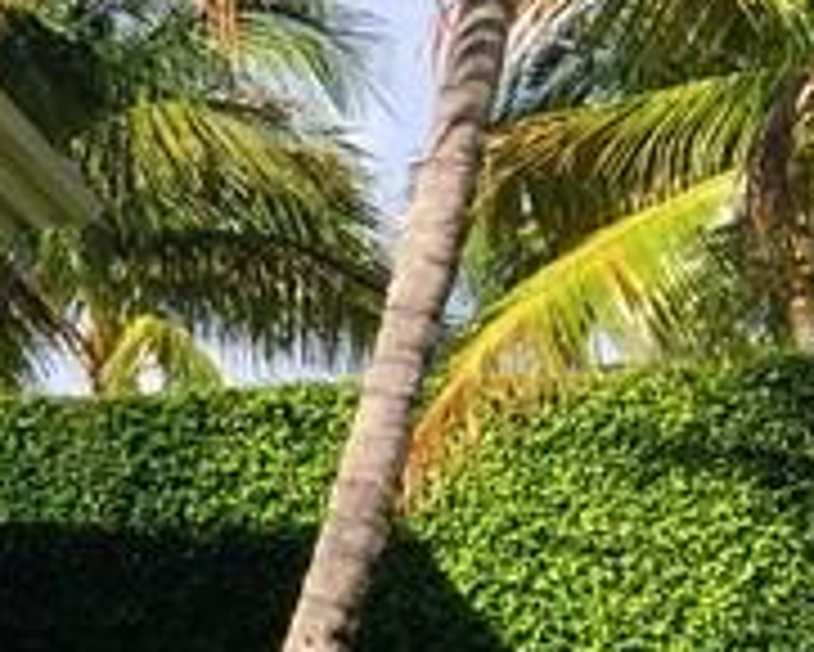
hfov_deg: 9.9
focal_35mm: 160
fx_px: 3857
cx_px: -1390
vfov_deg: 9.7
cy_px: 229
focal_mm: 4.15
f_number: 2.2
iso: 32
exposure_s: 1/1068
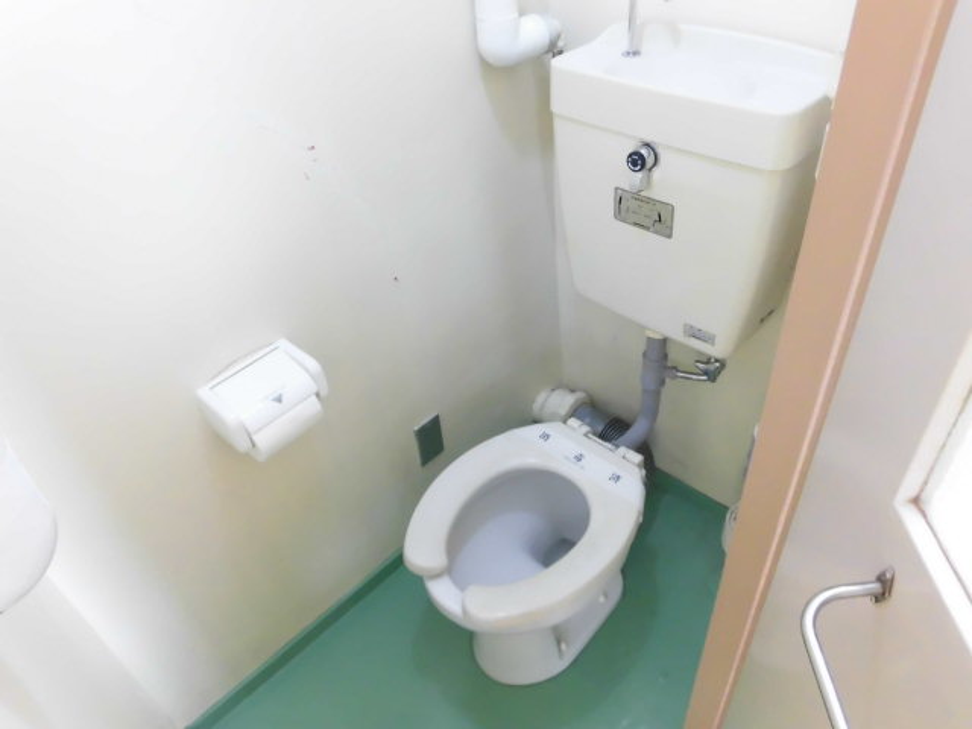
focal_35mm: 24
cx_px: 486
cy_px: 364
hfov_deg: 71.6
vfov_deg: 56.8
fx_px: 674
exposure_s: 1/25
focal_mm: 4.3
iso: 400
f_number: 3.1
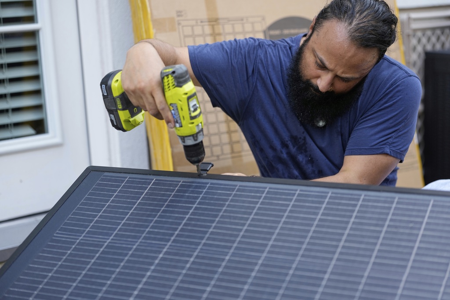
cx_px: 225
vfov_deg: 19.5
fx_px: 875
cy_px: 150
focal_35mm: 70
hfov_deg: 28.8
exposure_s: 1/1000
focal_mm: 70
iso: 320
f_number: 2
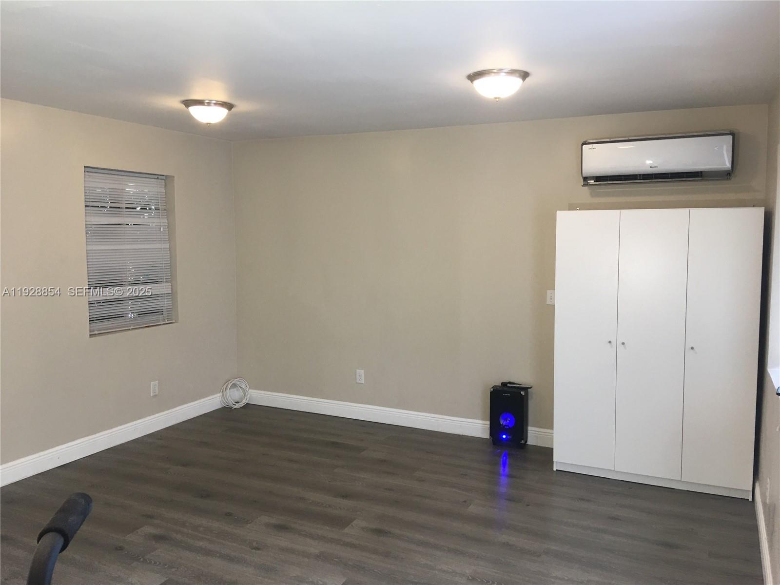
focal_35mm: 29
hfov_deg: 61.7
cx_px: 390
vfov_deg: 48.2
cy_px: 292
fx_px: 653
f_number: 2.2
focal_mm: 4.15
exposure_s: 1/30
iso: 32
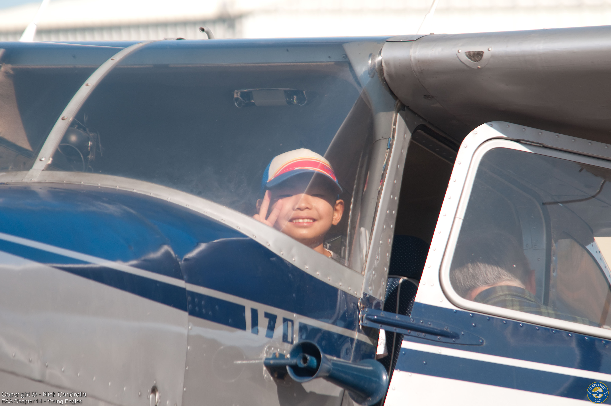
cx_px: 306
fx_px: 5085
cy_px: 203
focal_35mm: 300
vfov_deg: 4.6
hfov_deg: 6.9
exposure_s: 1/100
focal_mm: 200
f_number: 6.3
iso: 100
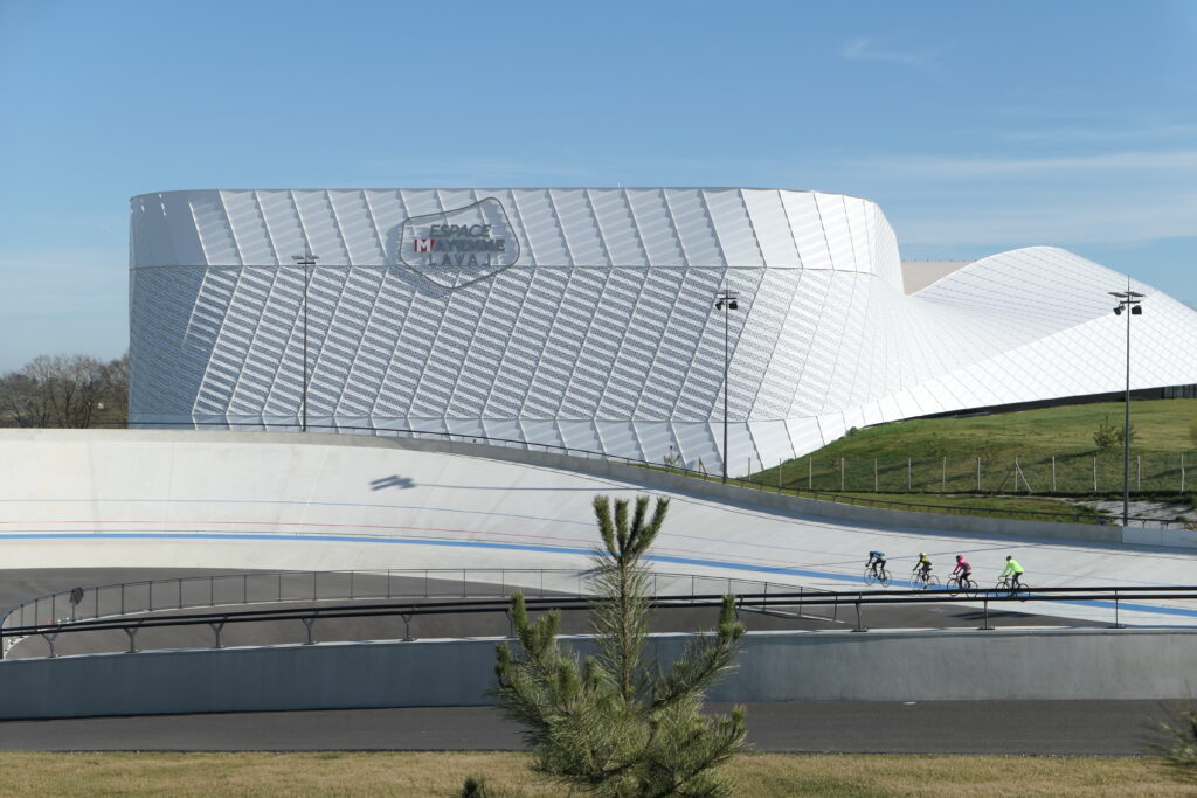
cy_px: 399
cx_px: 598
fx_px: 2394
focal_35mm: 72
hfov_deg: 28.1
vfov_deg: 18.9
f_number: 3.5
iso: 125
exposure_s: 1/2000
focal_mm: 26.4
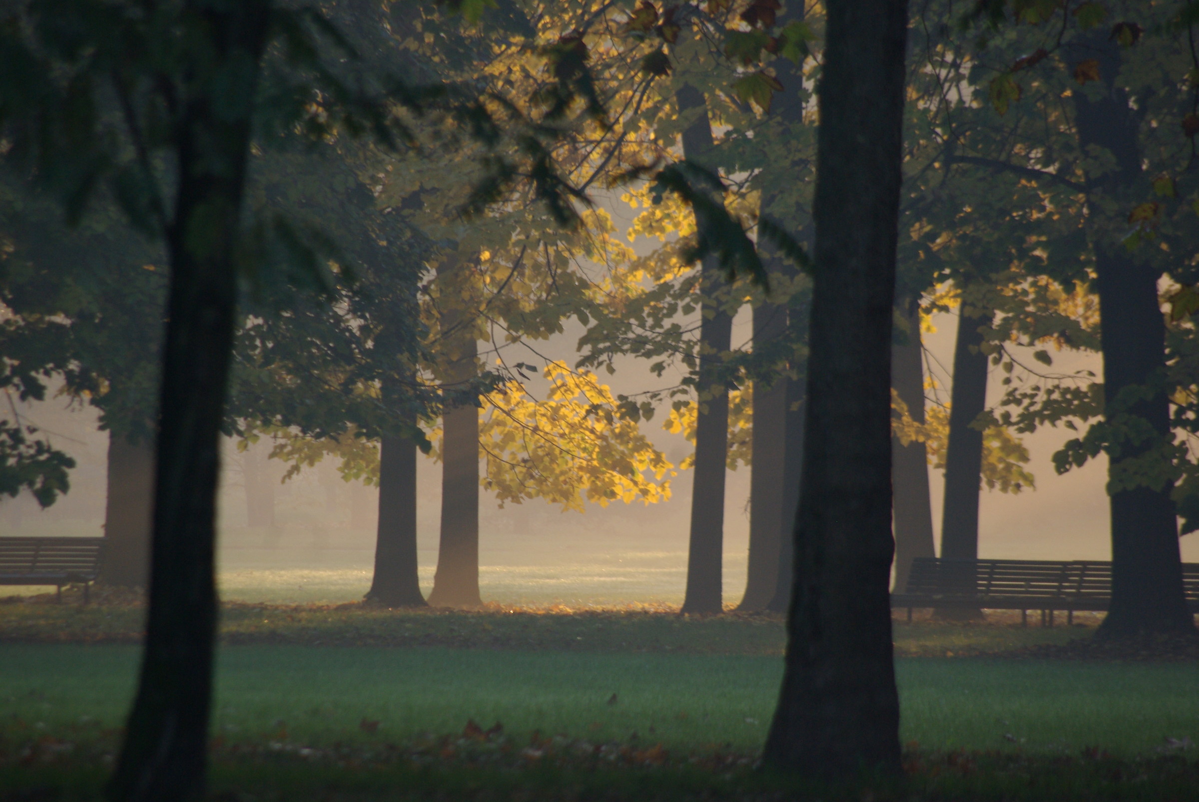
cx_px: 600
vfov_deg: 3.1
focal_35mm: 450
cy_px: 401
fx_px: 15004
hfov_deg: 4.6
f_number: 6.7
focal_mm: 300
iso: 400
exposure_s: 1/125
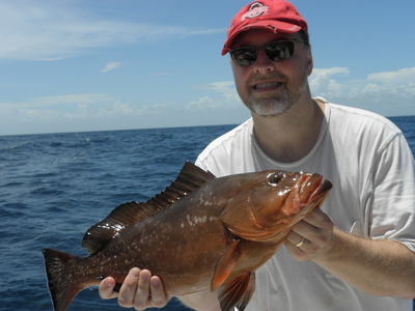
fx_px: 492
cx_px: 208
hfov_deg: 45.8
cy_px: 156
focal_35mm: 41
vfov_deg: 35.1
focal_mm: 7.31
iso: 64
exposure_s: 1/500
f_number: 5.6
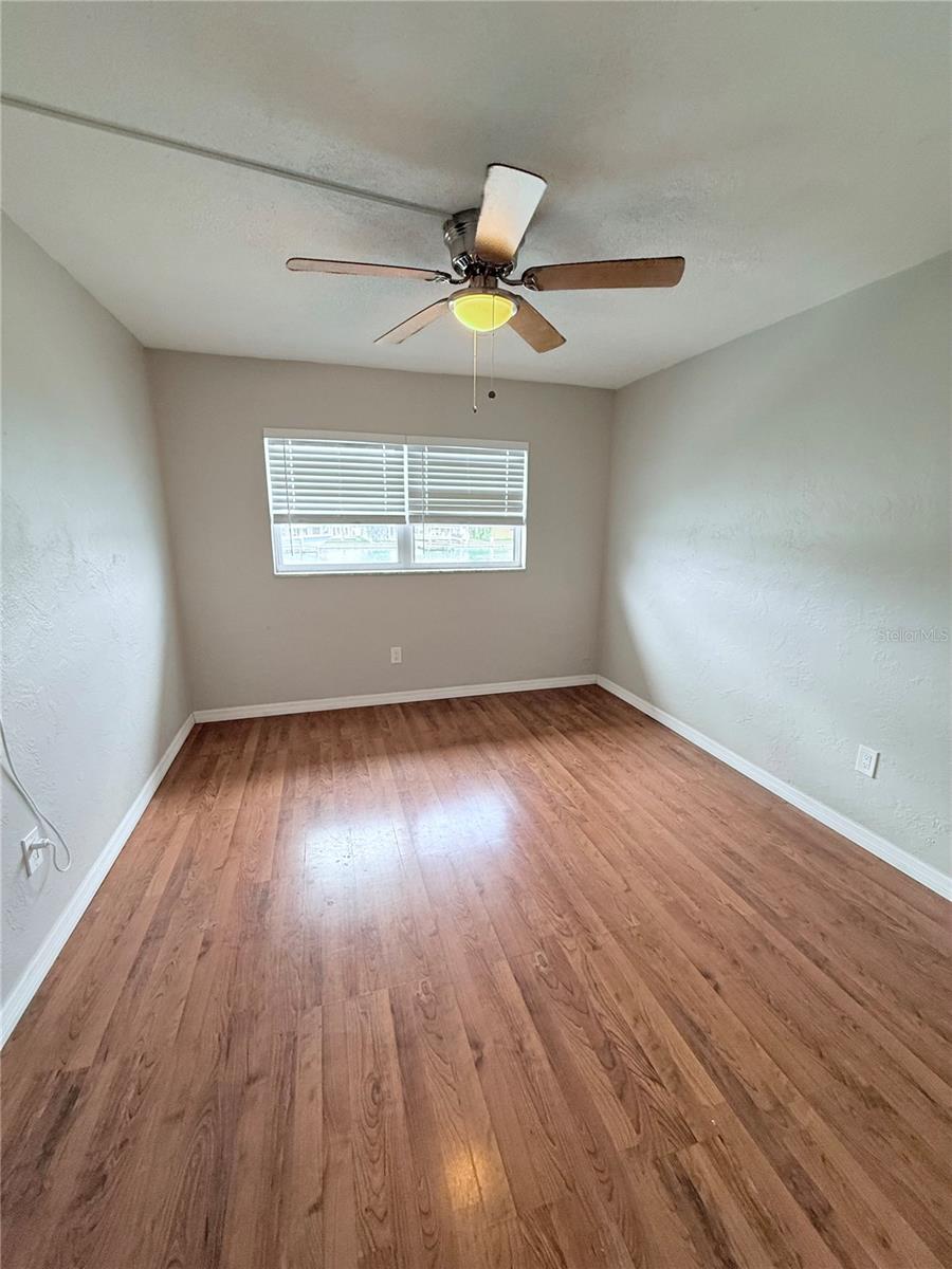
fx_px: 513
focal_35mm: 14
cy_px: 634
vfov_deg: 102.1
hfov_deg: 85.7
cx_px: 476
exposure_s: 1/120
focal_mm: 2.22
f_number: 2.2
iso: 250
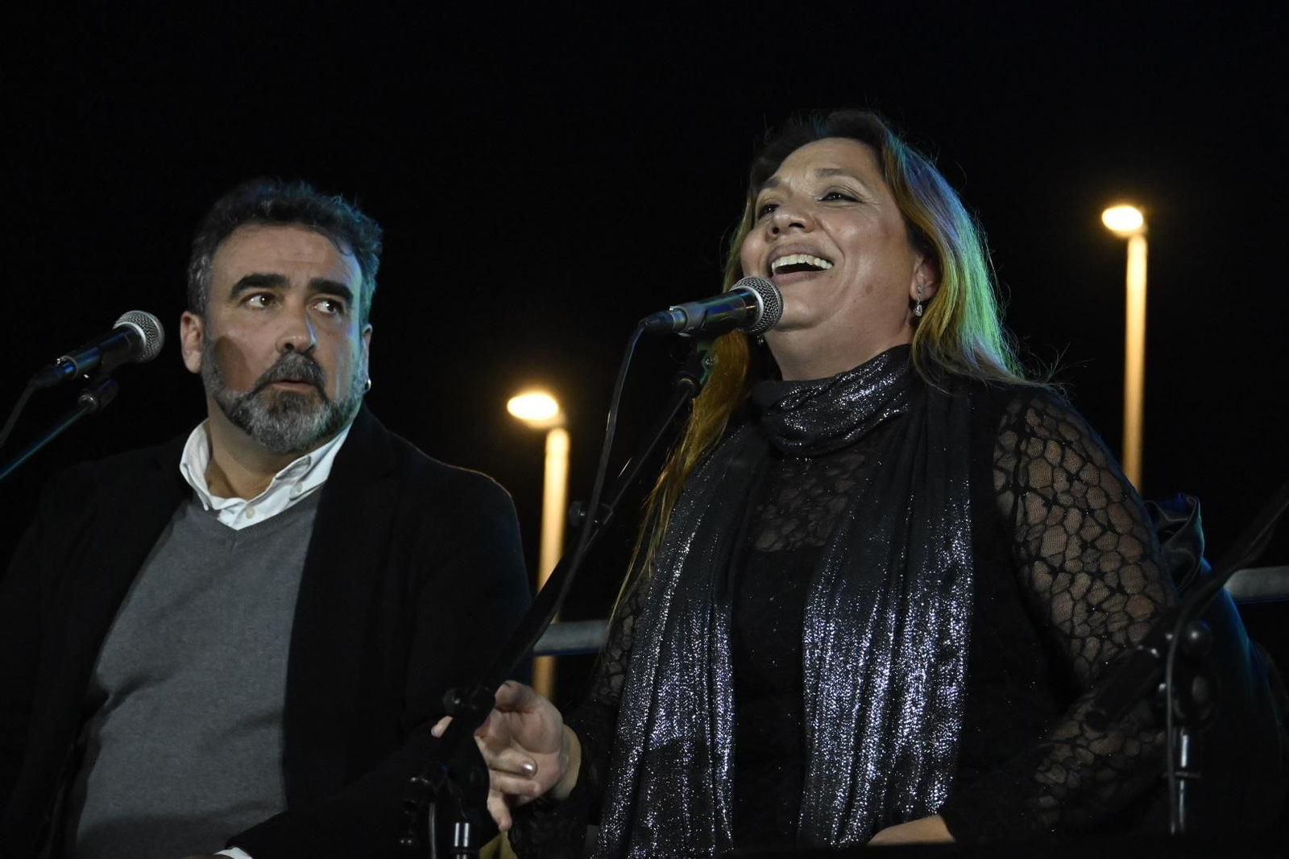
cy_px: 430
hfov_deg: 16.1
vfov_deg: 10.8
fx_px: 4565
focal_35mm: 128
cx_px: 644
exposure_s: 1/200
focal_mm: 85
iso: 6400
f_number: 5
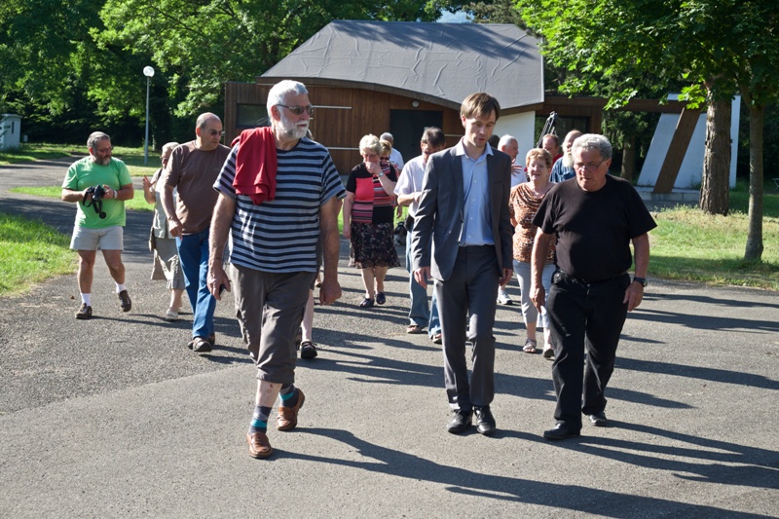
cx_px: 390
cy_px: 260
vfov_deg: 23.0
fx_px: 1276
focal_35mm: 59
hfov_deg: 33.9
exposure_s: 1/210
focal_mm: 39
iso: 200
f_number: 5.6
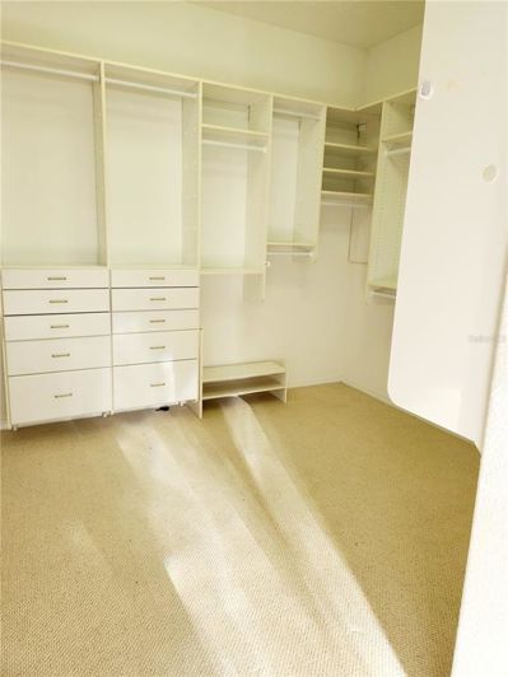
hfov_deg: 58.9
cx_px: 254
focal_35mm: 23
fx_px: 450
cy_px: 338
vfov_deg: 73.9
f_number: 1.8
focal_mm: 5.4
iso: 50
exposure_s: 1/60.2
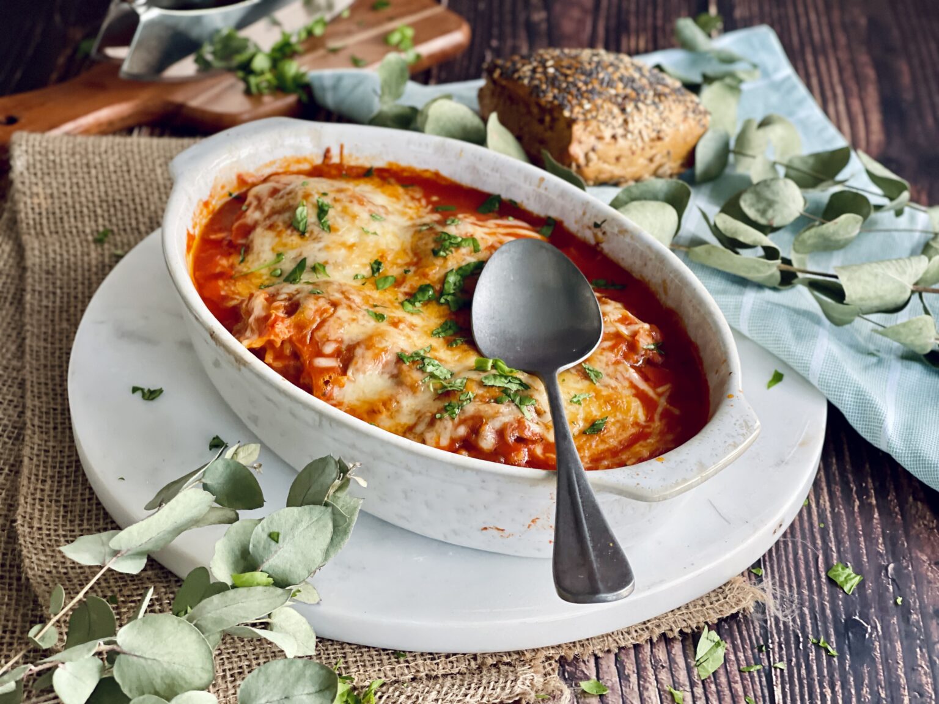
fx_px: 1736
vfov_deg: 22.9
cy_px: 352
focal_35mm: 64
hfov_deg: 30.3
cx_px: 470
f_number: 2.2
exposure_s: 1/121
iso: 125
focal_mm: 7.5
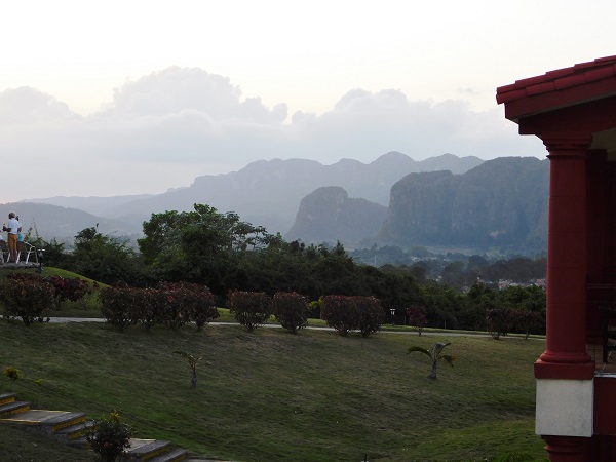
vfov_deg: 18.4
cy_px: 231
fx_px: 1424
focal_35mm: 80
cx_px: 308
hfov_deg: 24.4
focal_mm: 14.2
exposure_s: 1/60
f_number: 4.4
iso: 125
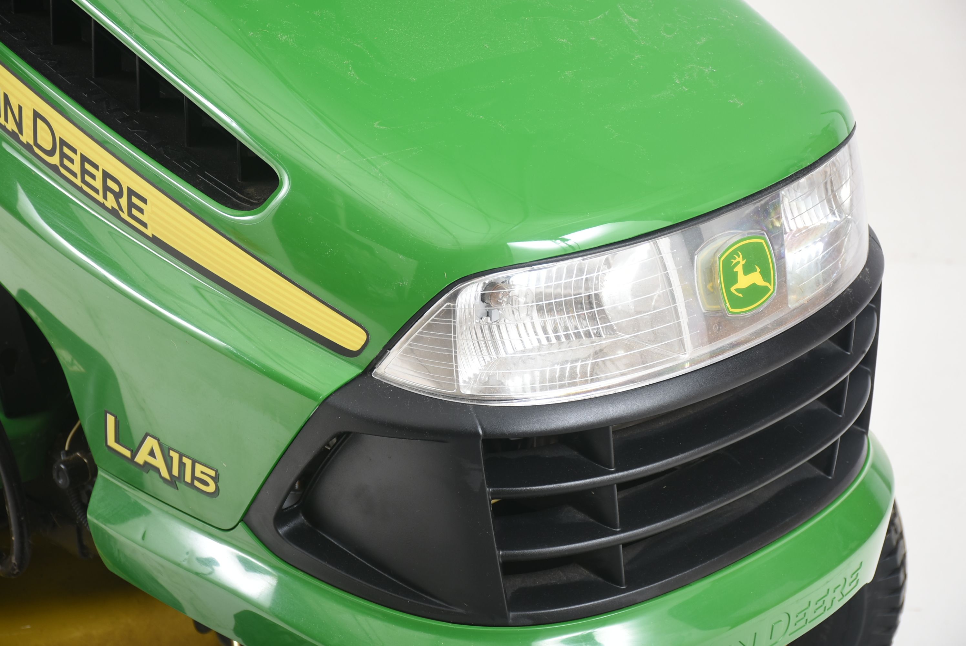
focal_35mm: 105
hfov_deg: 19.4
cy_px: 323
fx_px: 2820
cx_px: 483
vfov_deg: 13.1
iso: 200
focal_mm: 70
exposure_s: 1/160
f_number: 7.1
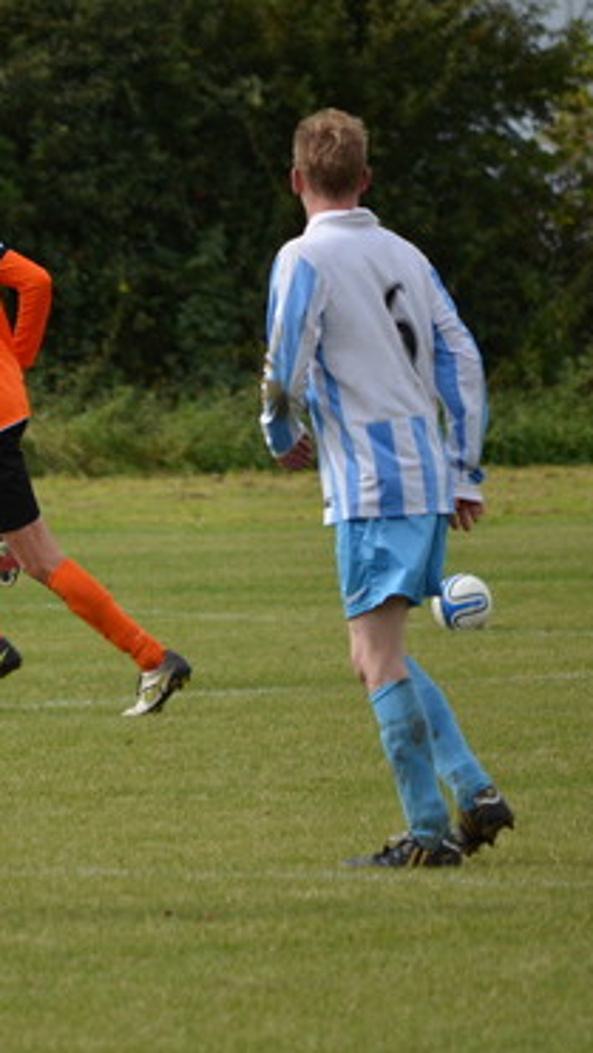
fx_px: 13319
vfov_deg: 4.5
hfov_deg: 2.5
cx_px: 52
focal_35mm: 477
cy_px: 528
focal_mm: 200
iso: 100
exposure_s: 1/500
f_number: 5.6
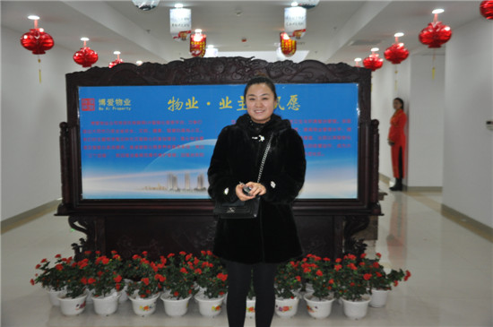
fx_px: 533
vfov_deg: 34.1
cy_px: 164
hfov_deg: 49.6
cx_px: 246
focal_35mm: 39
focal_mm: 26
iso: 800
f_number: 4
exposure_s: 1/60
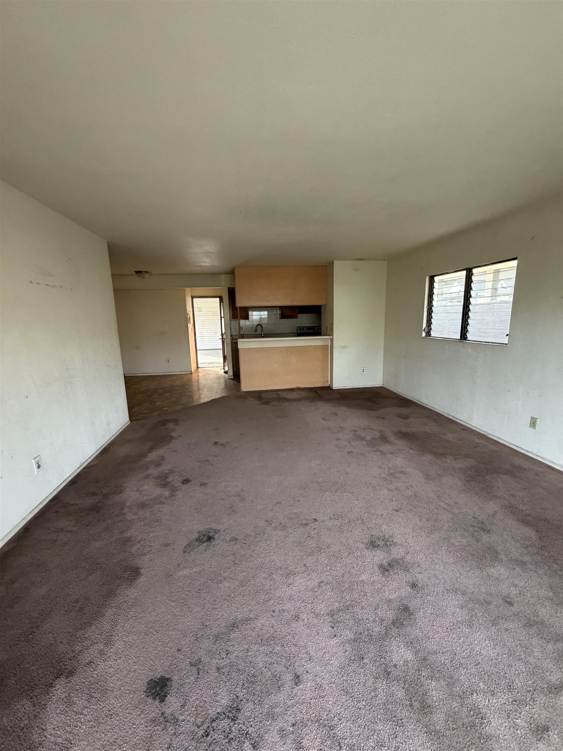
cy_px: 376
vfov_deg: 102.1
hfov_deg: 85.7
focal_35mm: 14
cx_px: 282
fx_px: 304
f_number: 2.2
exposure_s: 1/60
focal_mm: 2.22
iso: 400
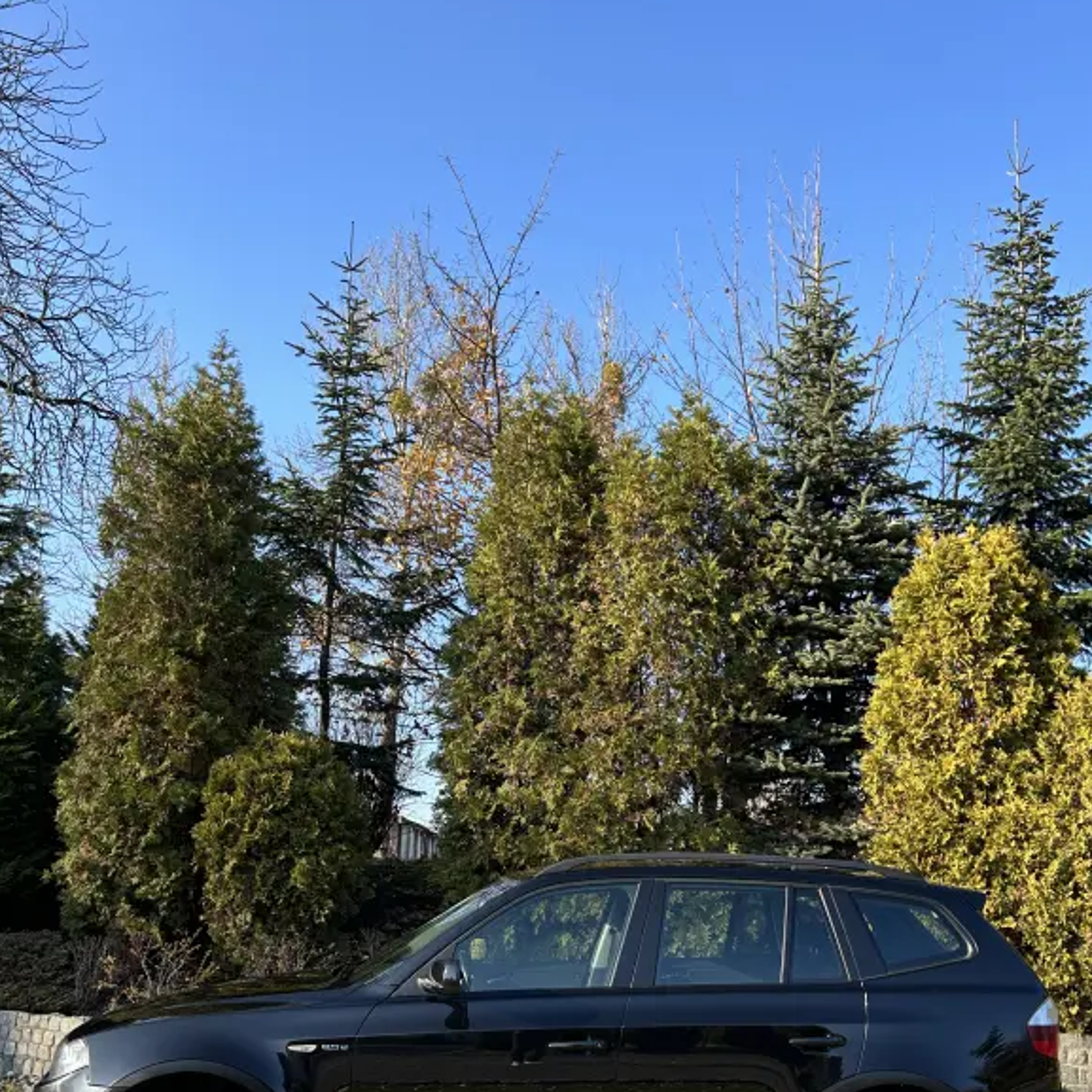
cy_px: 660
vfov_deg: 48.1
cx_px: 581
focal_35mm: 34
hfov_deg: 48.4
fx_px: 1213
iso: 50
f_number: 1.5
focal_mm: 5.7
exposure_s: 1/1048
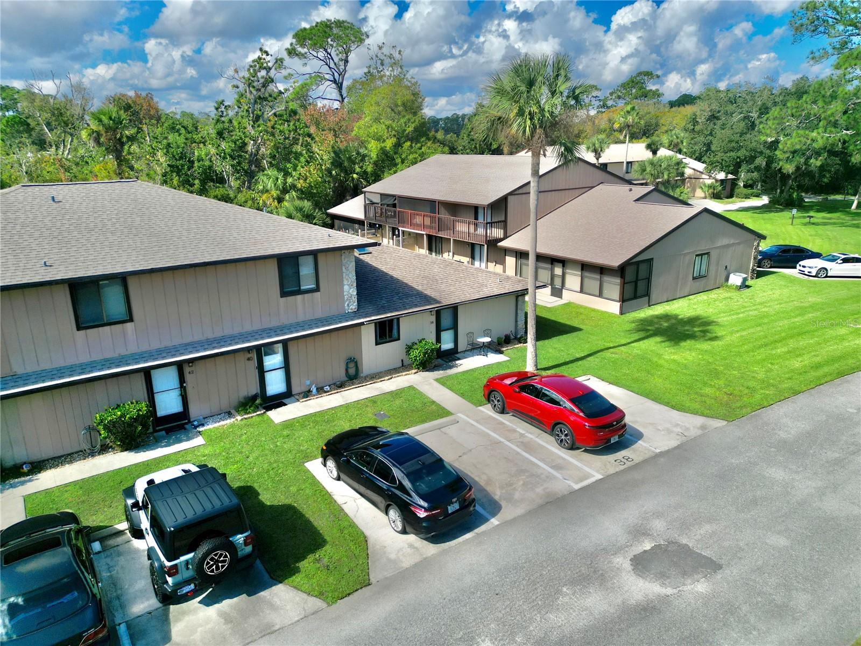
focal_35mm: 24
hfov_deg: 71.6
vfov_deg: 56.8
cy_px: 323
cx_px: 430
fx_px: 597
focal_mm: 6.72
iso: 110
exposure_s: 1/5000
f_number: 1.7
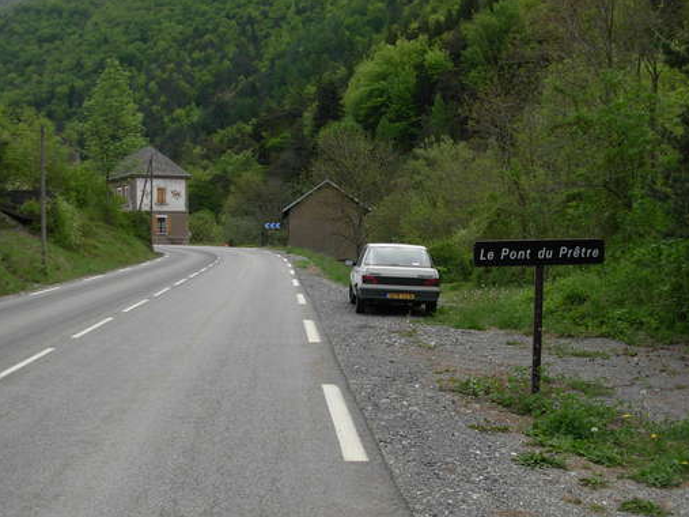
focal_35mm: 45
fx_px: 895
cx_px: 361
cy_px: 280
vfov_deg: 32.2
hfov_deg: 42.1
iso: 79
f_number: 2.9
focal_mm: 6.3
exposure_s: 1/724
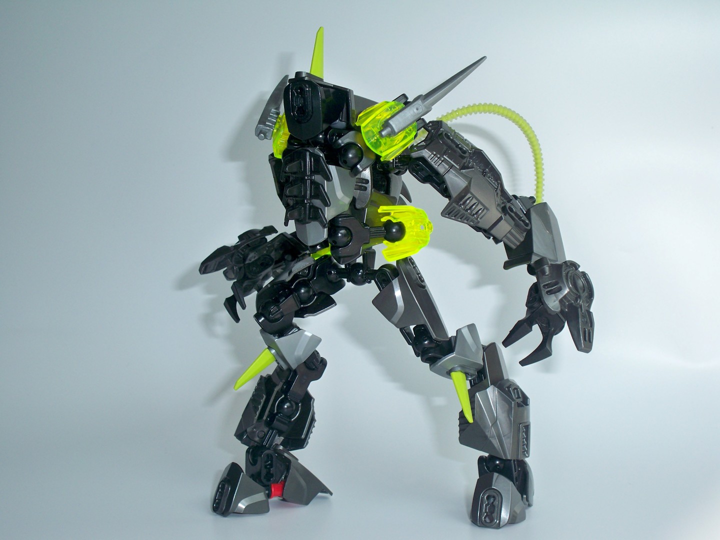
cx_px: 360
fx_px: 915
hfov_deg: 42.9
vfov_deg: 32.9
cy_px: 270
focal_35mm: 44
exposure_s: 1/400
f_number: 3.5
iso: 80
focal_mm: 7.8
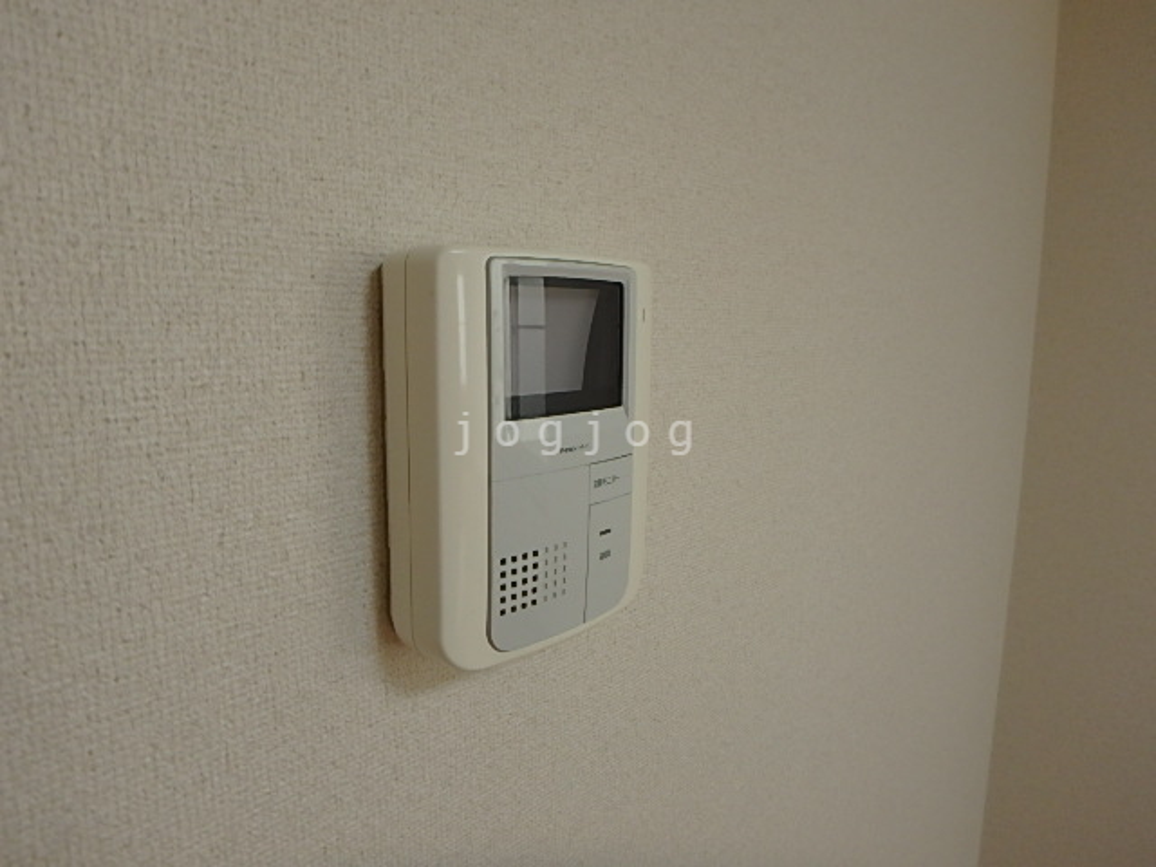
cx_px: 578
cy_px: 434
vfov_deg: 63.4
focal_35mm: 21
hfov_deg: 79.0
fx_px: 701
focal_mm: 3.7
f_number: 3.5
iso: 200
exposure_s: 1/60
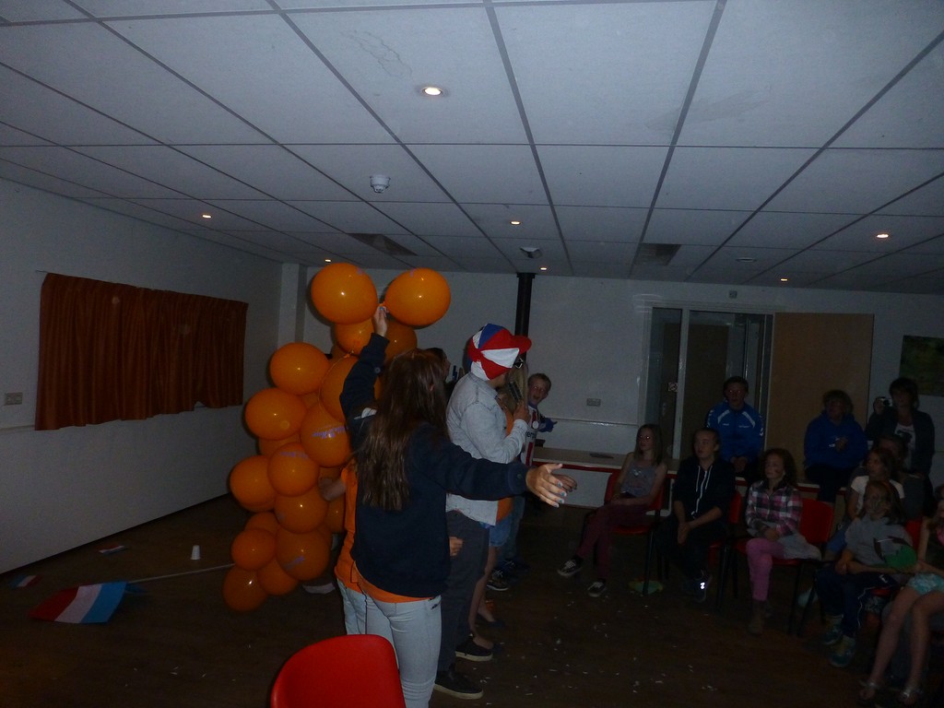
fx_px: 654
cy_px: 354
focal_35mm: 24
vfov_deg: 56.8
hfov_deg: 71.6
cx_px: 472
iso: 400
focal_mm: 4.3
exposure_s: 1/125
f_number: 3.3
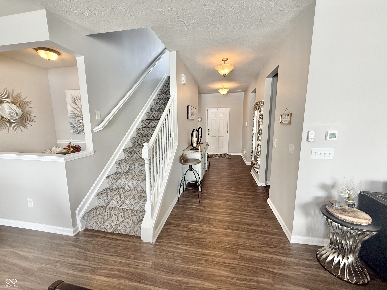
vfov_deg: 85.7
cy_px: 145
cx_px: 194
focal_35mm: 14
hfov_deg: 102.1
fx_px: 157
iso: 200
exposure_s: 1/120
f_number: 2.2
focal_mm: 2.22
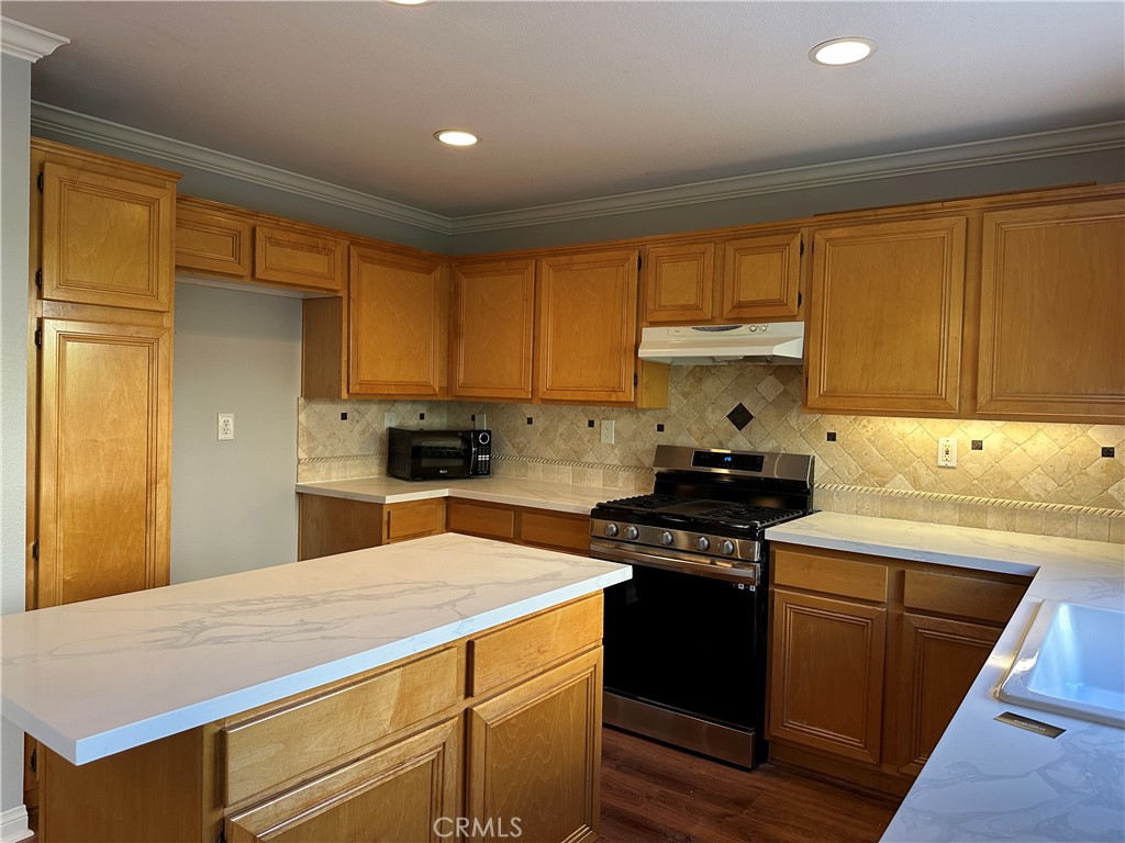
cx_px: 562
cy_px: 422
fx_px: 780
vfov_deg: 56.8
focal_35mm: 24
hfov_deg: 71.6
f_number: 1.78
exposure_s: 1/120
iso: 200
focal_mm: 6.86
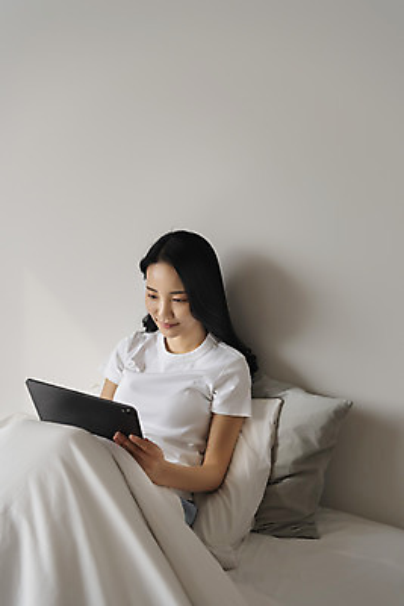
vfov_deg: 54.4
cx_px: 202
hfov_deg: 37.9
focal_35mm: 35
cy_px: 303
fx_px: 589
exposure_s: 1/100
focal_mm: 35
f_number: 4
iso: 400
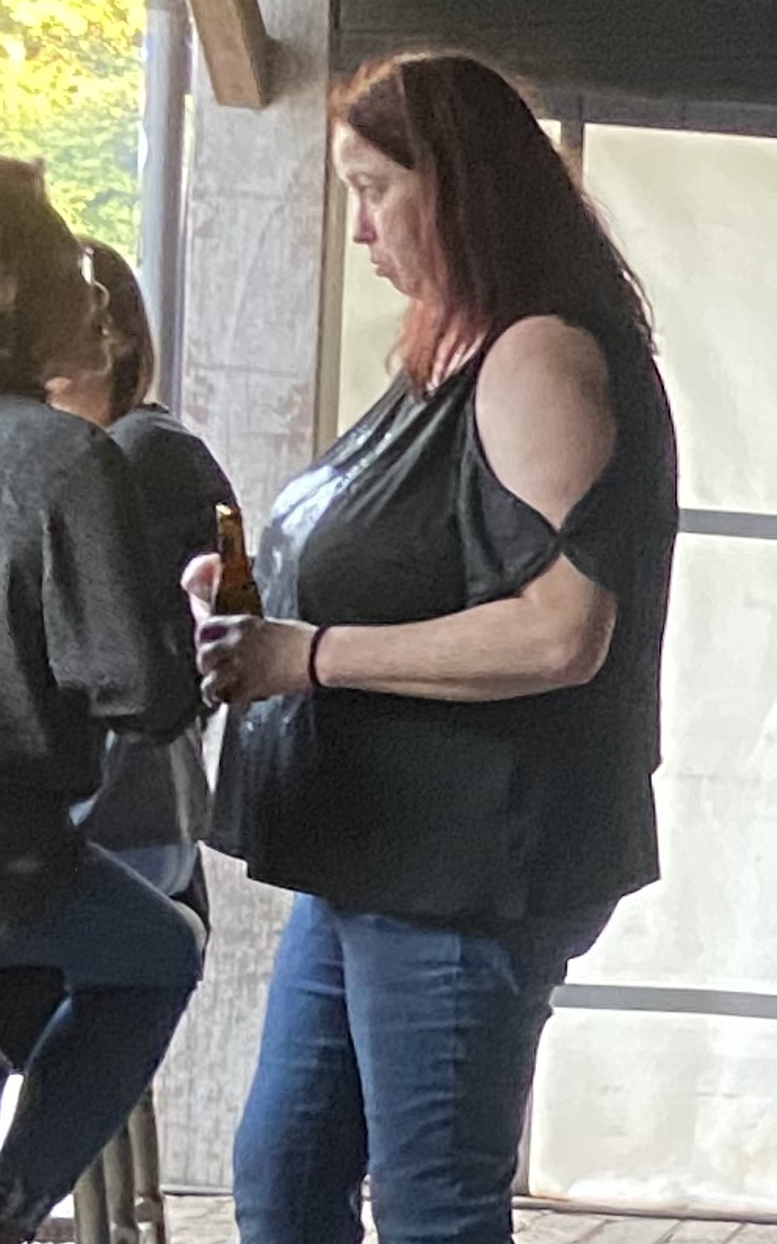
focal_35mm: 140
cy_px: 951
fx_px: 4745
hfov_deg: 8.8
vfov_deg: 14.9
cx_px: 1596
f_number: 1.8
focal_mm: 4.25
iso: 500
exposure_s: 1/55
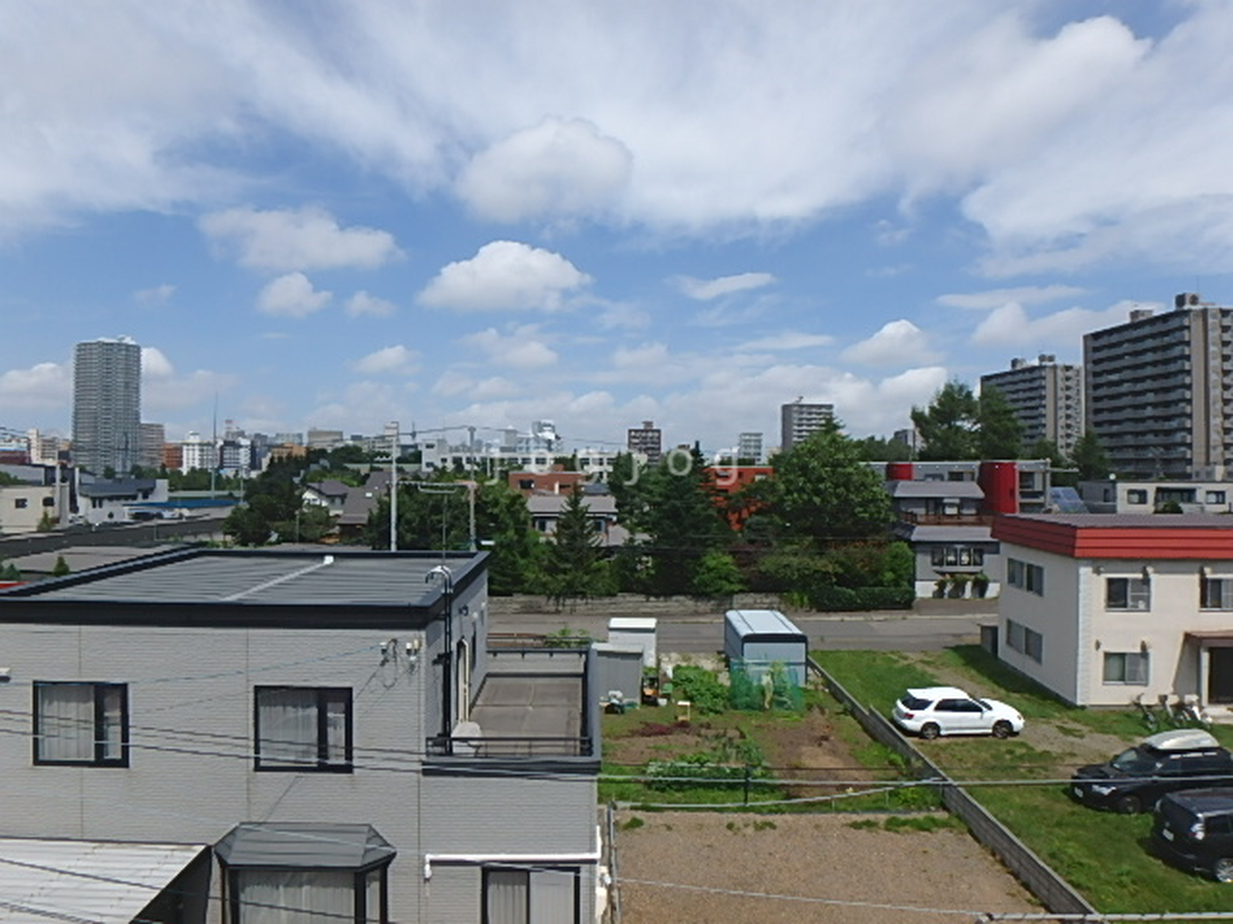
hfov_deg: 79.0
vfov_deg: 63.4
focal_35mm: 21
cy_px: 462
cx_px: 616
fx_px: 748
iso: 125
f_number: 6
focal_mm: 3.7
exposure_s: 1/640
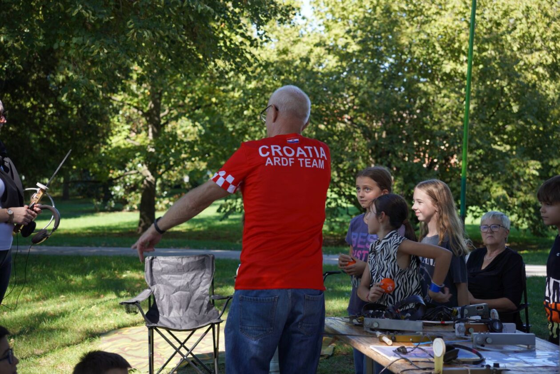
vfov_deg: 18.2
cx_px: 280
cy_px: 187
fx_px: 1167
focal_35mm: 75
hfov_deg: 27.0
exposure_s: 1/250
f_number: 3.5
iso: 100
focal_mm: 50
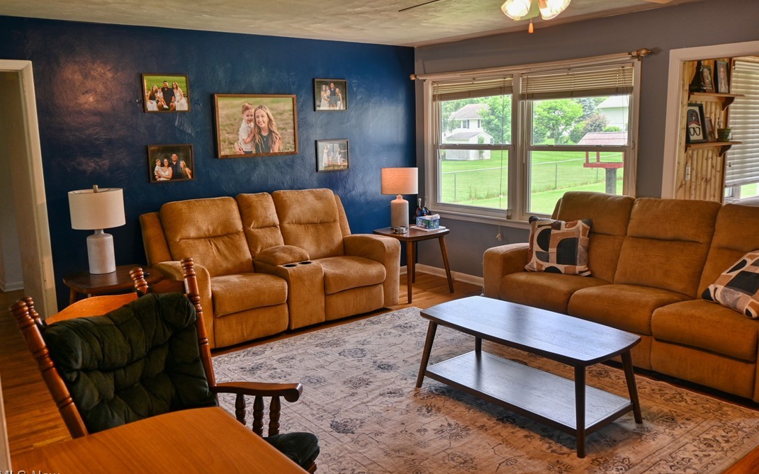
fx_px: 641
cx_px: 378
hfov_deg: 61.2
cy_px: 235
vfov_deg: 40.6
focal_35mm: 31
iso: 100
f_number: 3.8
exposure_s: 1/80
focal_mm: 20
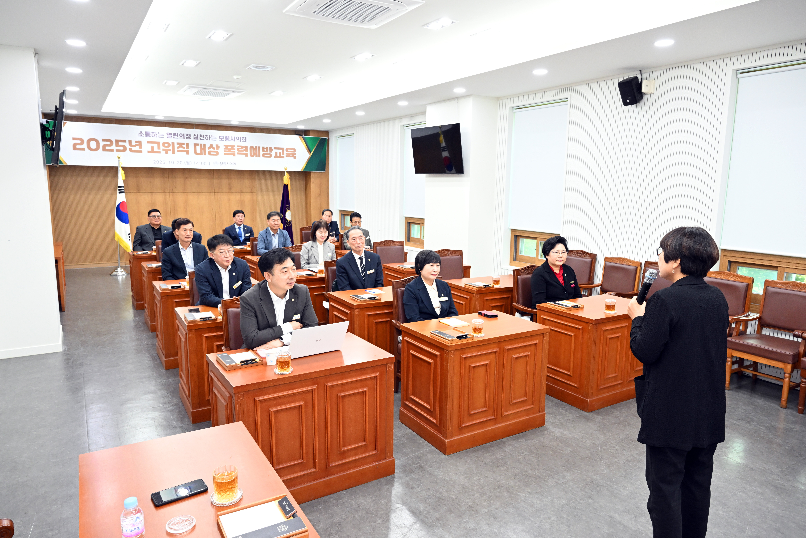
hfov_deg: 73.7
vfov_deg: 53.1
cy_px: 269
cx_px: 403
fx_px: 537
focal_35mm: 24
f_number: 7.1
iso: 1800
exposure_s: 1/60
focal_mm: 24
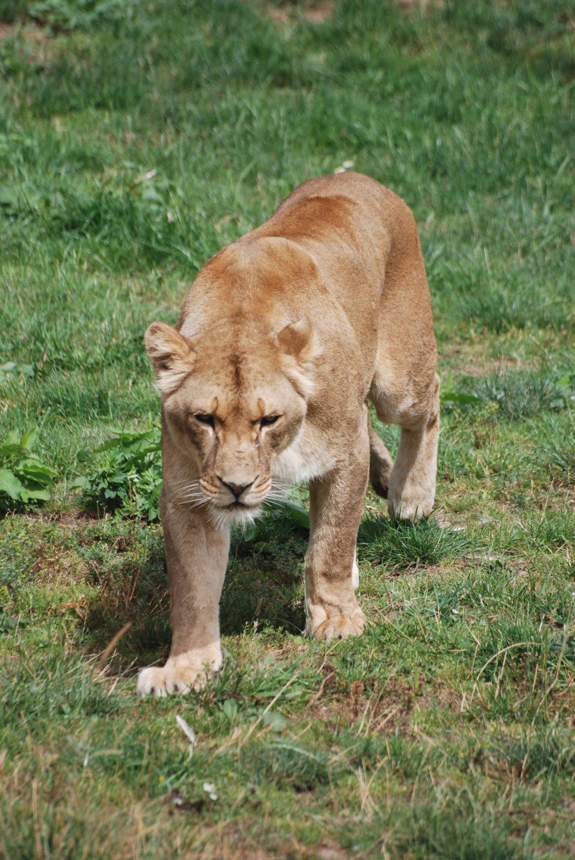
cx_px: 288
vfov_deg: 4.6
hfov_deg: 3.1
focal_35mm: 450
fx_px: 10750
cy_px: 430
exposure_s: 1/800
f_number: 5.6
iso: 200
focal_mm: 300
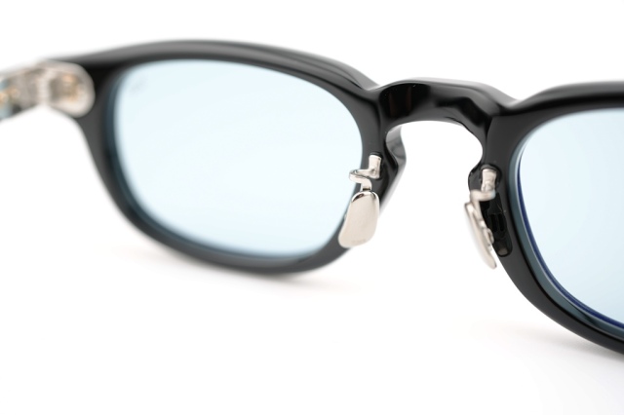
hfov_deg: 39.6
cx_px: 312
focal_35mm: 50
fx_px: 866
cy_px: 208
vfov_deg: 27.0
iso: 100
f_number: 3.5
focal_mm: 50
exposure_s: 1/80
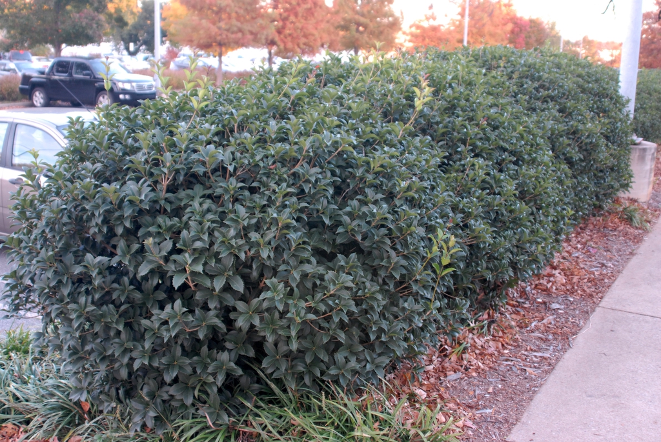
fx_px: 772
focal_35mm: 42
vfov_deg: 32.0
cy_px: 221
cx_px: 330
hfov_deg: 46.4
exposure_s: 1/45
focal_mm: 28
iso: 400
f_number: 3.5
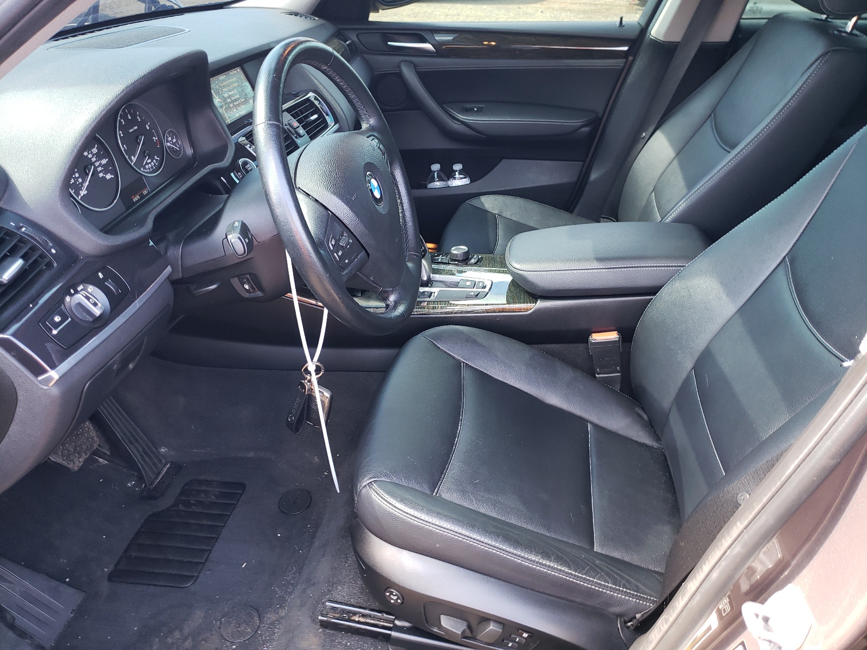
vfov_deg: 53.1
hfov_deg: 67.3
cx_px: 434
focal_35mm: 26
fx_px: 651
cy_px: 325
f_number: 1.5
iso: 69
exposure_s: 1/50
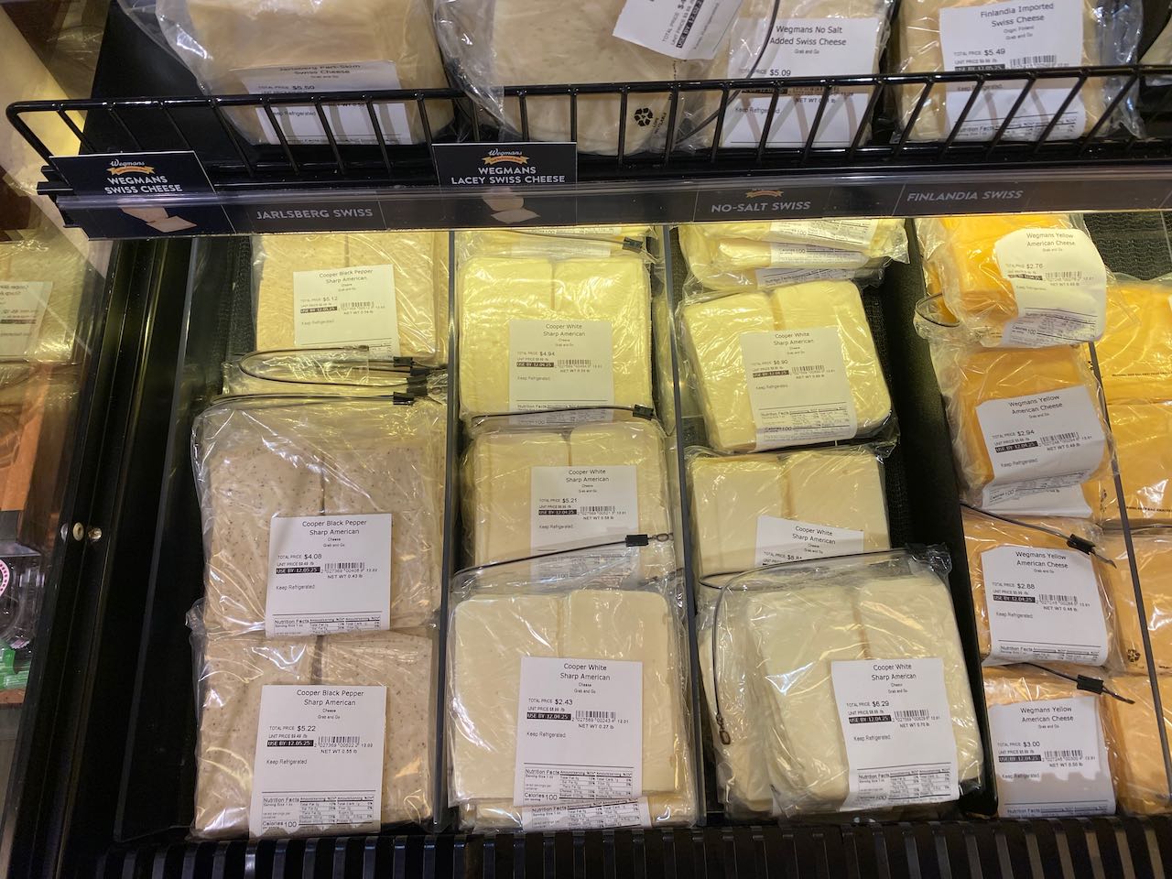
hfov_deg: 67.3
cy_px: 440
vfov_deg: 53.1
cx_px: 586
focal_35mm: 26
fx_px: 880
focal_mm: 4.25
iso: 100
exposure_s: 1/120
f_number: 1.8
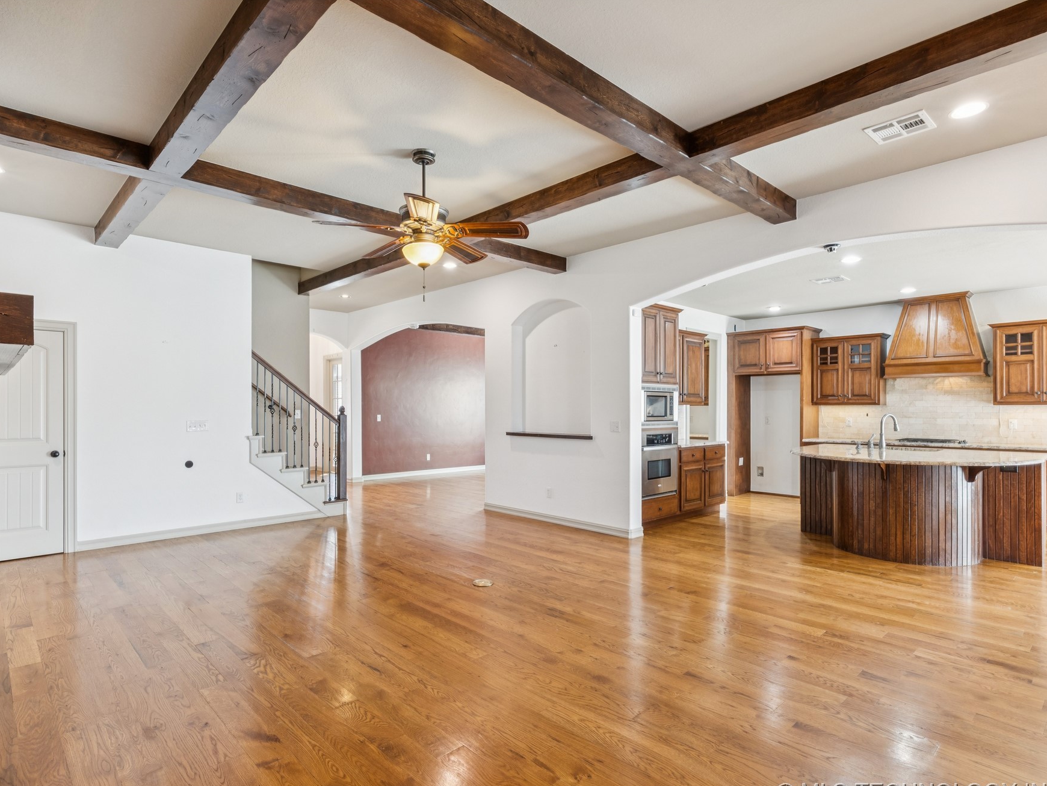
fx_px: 544
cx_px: 514
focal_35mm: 18
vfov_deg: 71.6
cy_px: 407
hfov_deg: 87.7
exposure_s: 1/2.5
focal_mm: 16
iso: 640
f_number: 13
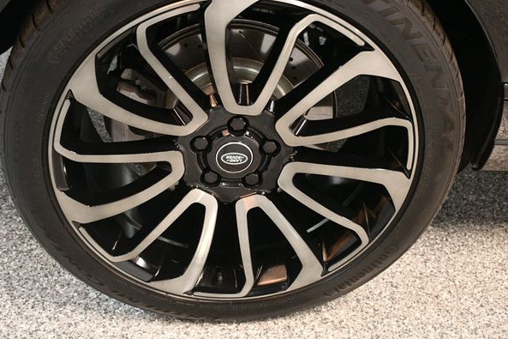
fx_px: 776
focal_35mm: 55
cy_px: 158
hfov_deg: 36.2
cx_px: 236
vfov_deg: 24.6
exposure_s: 1/60
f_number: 4.2
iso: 4500
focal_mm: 34
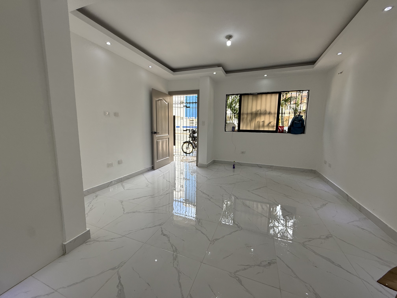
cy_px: 149
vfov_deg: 85.7
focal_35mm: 14
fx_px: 161
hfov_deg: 102.1
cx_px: 198
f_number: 2.2
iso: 64
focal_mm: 2.22
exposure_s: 1/204
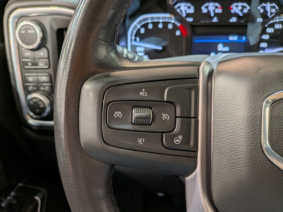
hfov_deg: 71.6
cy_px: 106
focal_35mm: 24
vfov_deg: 56.8
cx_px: 142
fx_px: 196
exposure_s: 1/55.8
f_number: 1.7
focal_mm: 4.53
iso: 26
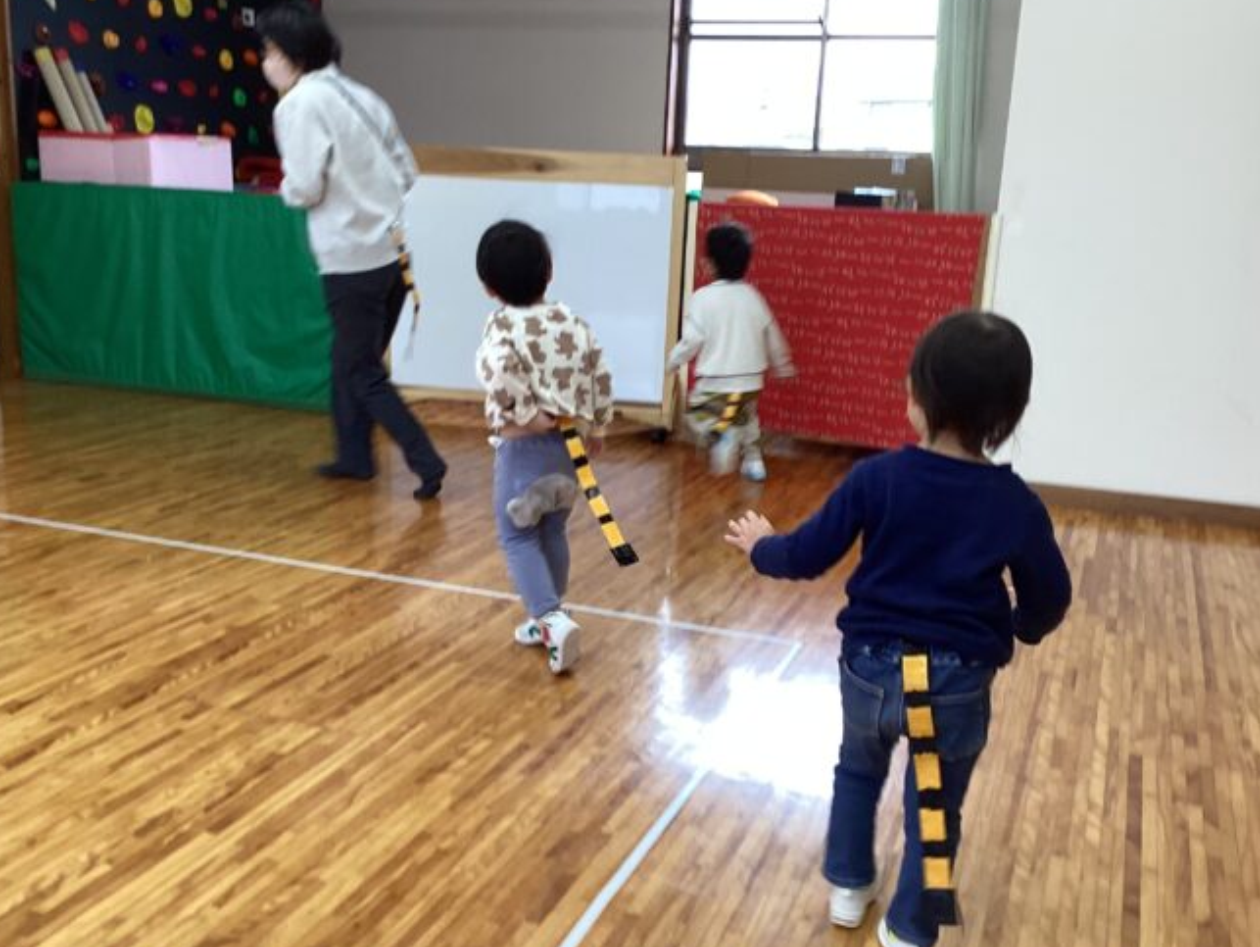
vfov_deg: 38.7
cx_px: 602
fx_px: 1348
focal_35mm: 37
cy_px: 504
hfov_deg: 50.1
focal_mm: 3.3
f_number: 2.4
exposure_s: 1/60
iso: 80
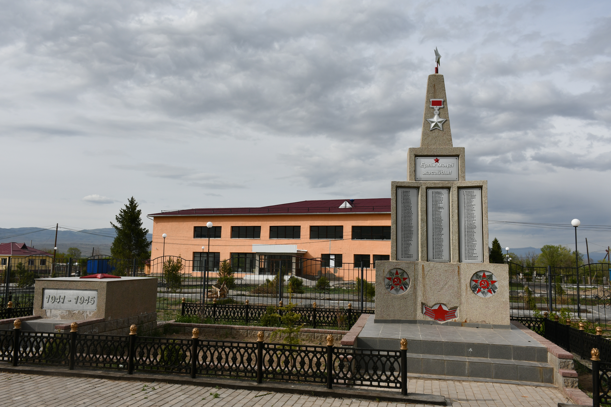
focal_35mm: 27
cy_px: 204
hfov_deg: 67.4
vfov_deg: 47.9
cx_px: 306
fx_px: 458
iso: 100
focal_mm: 18
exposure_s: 1/320
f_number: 9
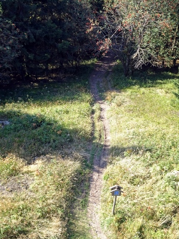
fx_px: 303
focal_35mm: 44
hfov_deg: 32.9
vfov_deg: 42.9
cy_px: 120
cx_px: 90
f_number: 4.5
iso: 80
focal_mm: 7.58
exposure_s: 1/100
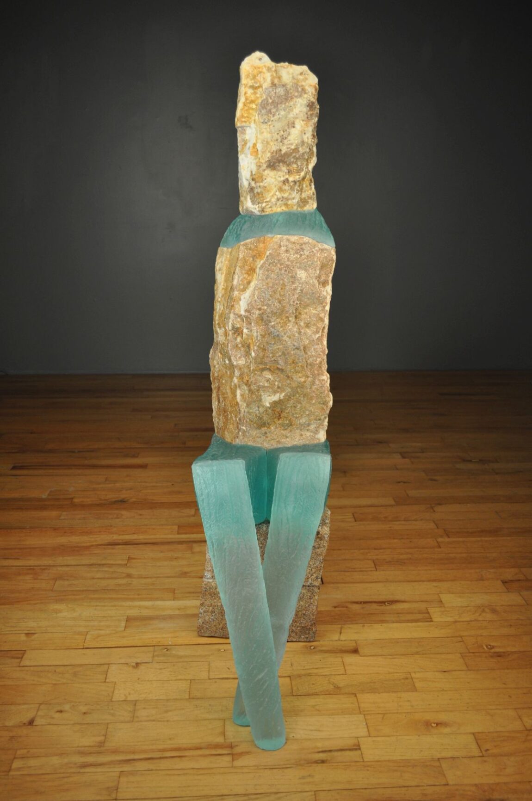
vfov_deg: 62.0
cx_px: 266
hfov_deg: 43.5
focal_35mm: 30
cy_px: 400
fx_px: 667
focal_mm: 20
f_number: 4
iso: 400
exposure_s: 1/60
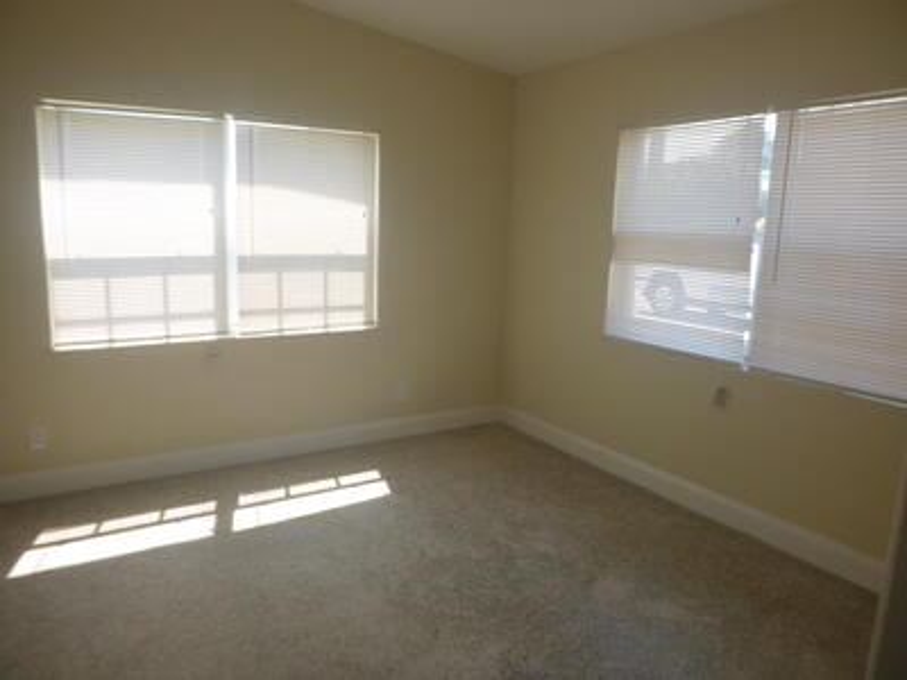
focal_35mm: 25
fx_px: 655
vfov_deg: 54.9
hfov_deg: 69.4
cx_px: 454
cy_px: 340
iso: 100
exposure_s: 1/60
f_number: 3.9
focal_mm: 4.5
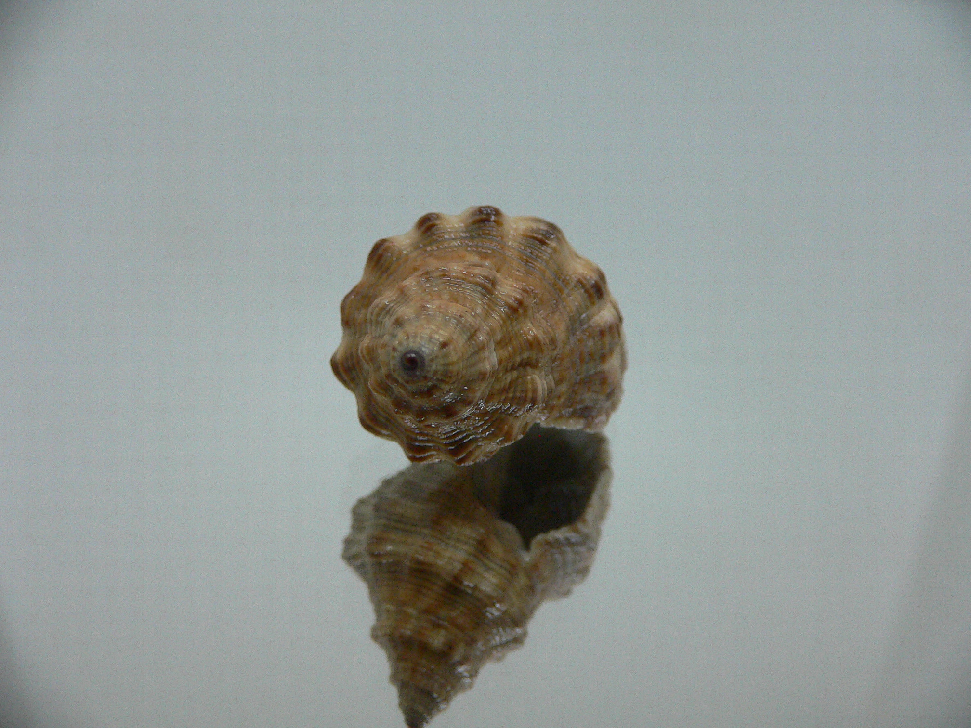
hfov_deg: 52.6
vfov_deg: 40.7
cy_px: 364
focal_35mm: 35
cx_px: 486
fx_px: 982
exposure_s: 1/60
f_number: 2.8
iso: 200
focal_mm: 4.6
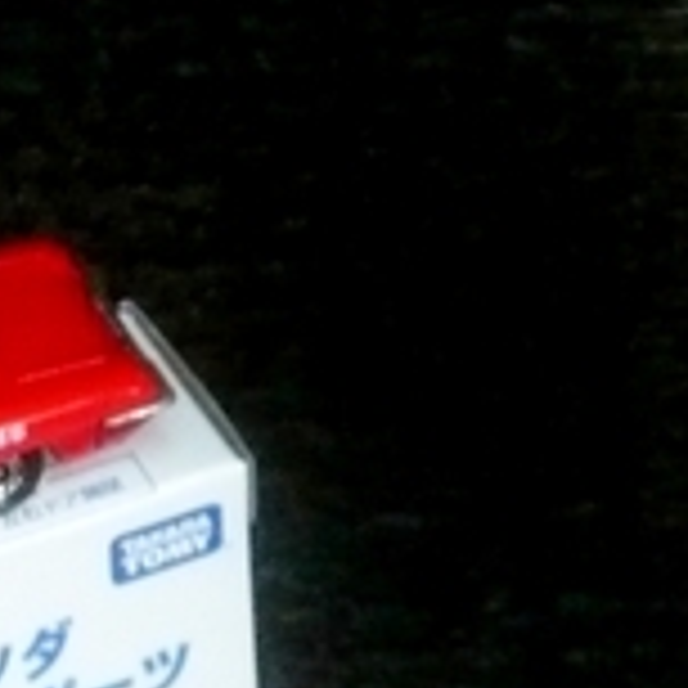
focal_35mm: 364
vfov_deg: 4.8
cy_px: 526
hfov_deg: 4.8
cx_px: 490
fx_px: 8185
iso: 800
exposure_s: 1/125
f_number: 4.4
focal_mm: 13.6
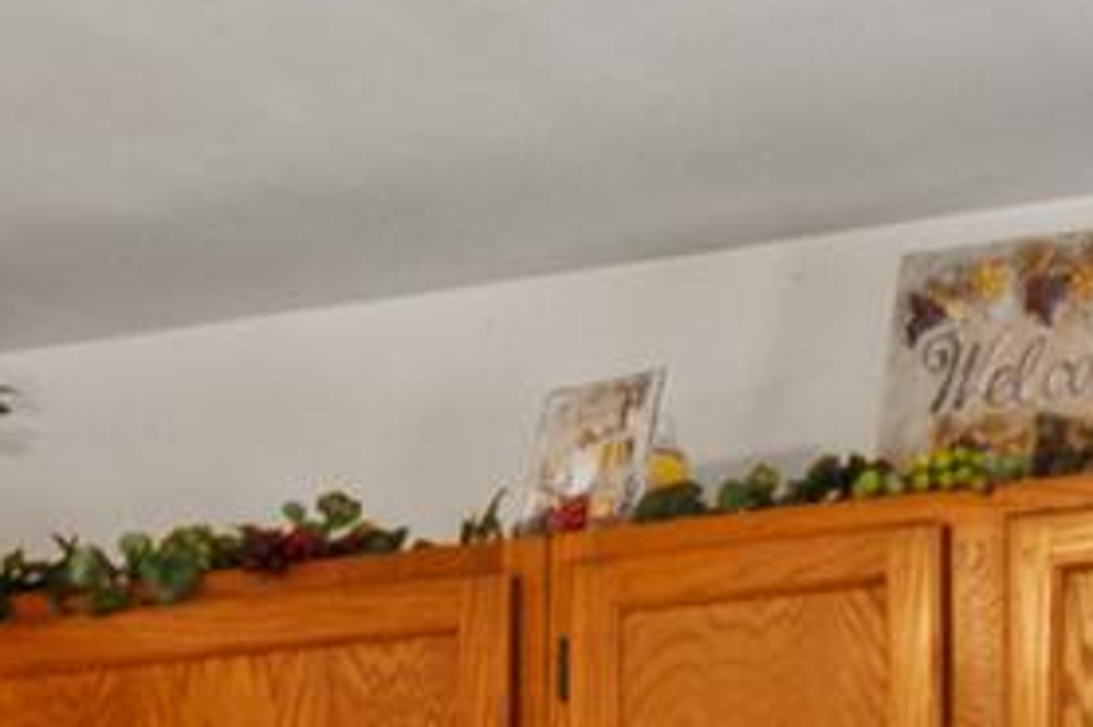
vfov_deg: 9.3
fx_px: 3692
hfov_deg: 16.5
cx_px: 1054
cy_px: 2055
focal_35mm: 122
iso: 400
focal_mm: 11
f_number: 8
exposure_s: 1/3
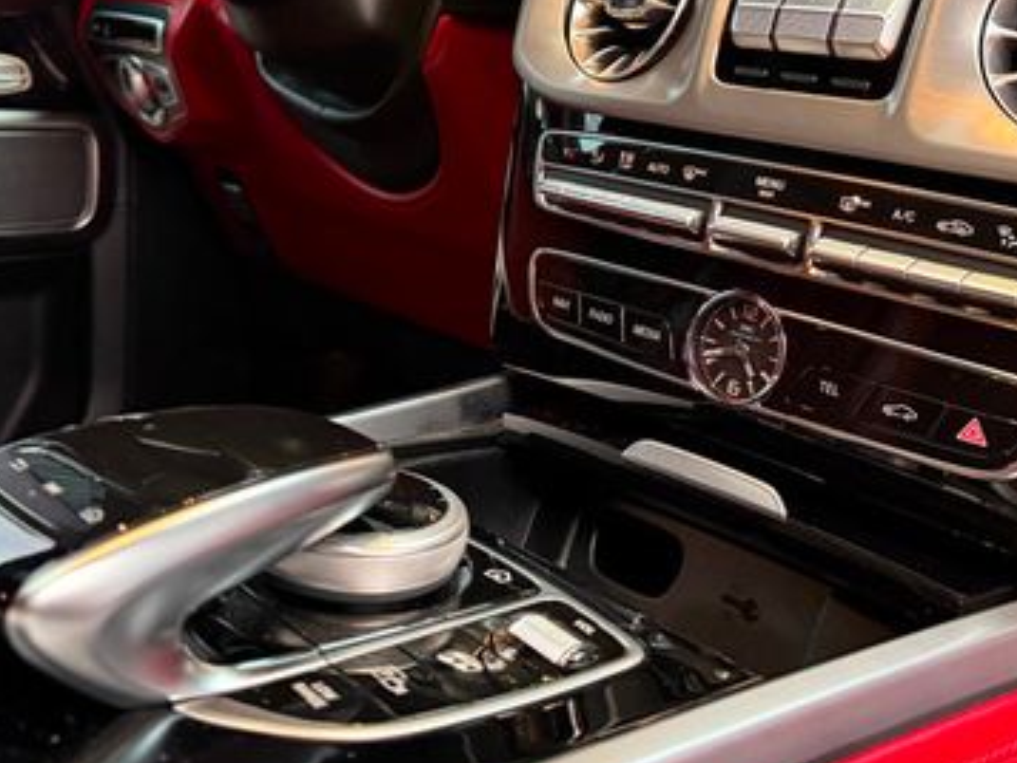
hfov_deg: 43.8
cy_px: 120
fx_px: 1264
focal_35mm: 43
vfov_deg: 32.4
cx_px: 530
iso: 800
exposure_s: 1/60
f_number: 1.78
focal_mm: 6.76
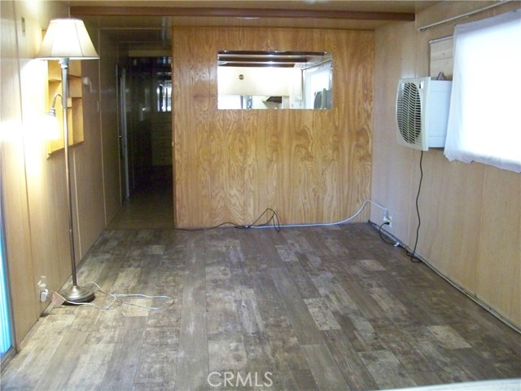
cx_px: 260
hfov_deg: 55.4
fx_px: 497
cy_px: 196
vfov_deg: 42.9
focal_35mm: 33
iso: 1000
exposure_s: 1/30
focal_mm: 5.85
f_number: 2.8
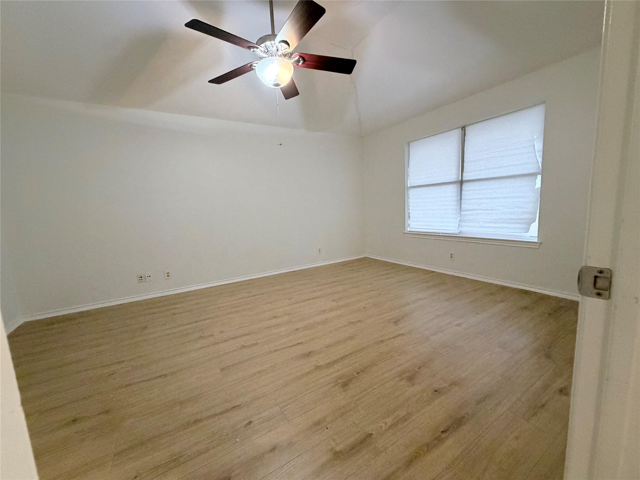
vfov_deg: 85.7
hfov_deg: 102.1
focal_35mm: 14
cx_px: 320
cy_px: 240
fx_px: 259
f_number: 2.2
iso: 400
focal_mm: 2.22
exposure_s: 1/60
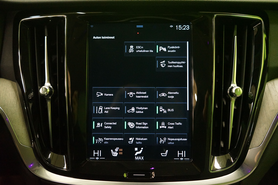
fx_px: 239
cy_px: 92
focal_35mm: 31
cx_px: 139
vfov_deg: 42.3
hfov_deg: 60.3
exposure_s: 1/20
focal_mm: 31
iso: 6400
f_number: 4
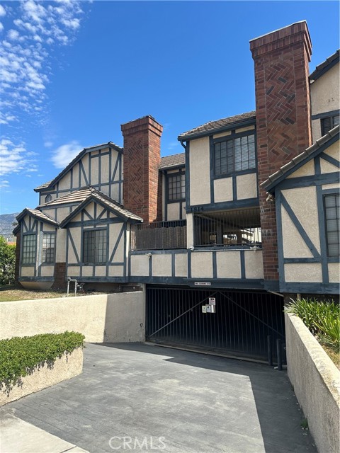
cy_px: 226
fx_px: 314
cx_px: 170
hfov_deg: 56.8
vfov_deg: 71.6
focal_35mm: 24
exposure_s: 1/3472
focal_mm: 6.86
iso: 80
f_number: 1.78
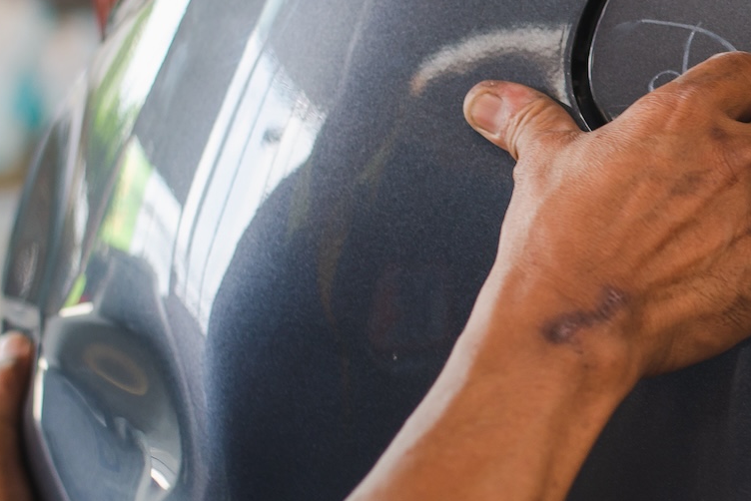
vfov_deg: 10.3
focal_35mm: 133
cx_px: 824
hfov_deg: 15.0
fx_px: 2775
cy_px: 227
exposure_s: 1/160
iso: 200
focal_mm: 50
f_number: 3.2
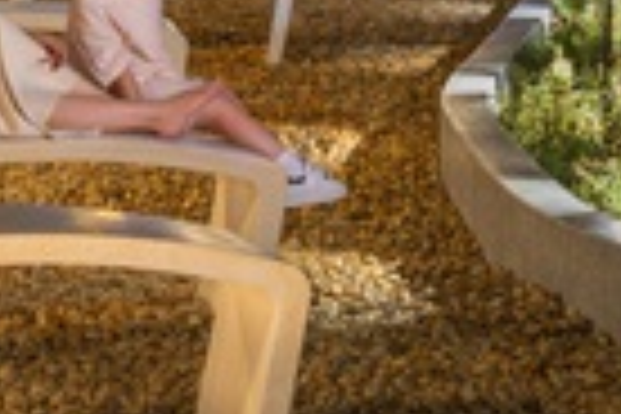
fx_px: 4088
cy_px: -241
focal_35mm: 237
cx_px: 842
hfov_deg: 8.5
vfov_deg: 5.7
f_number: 3.5
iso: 2000
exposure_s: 1/80
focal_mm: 51
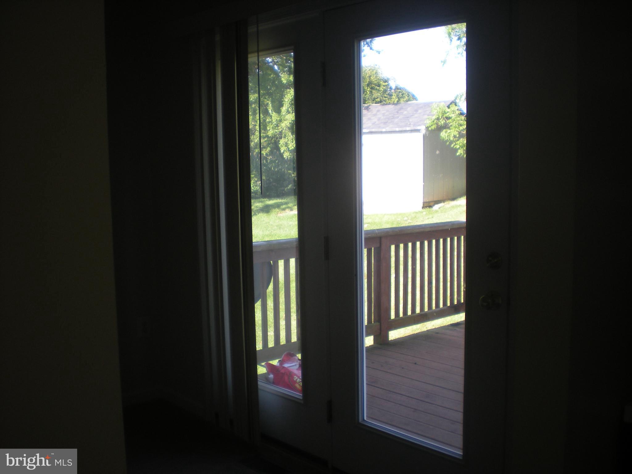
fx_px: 694
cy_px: 237
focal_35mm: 38
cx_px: 316
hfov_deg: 49.0
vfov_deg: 37.7
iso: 64
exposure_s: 1/118
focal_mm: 6.3
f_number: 3.1
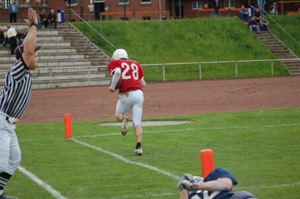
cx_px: 150
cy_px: 100
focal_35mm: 105
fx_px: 873
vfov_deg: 13.0
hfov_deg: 19.5
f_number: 4
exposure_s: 1/1000
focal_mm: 70
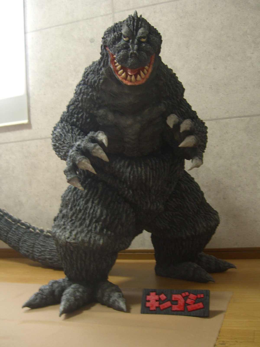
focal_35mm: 38
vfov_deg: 49.0
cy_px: 174
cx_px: 130
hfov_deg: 37.7
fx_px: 381
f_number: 2.8
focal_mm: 7.9
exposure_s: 1/8
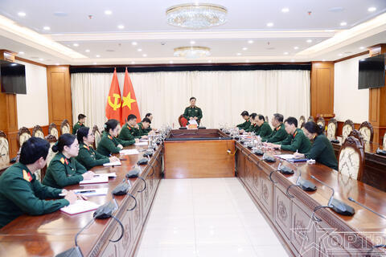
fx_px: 365
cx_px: 193
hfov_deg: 55.8
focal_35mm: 34
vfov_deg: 38.9
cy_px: 128
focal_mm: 34
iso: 1250
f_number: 5.6
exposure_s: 1/100
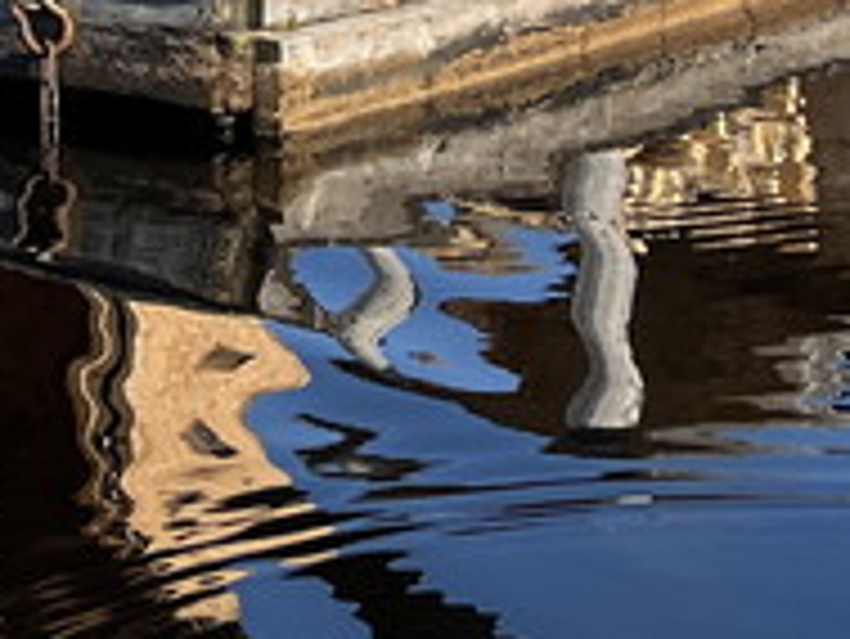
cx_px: -247
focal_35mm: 132
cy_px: -765
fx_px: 3243
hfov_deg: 14.3
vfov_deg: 10.1
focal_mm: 5.1
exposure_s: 1/2062
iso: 50
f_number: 1.6
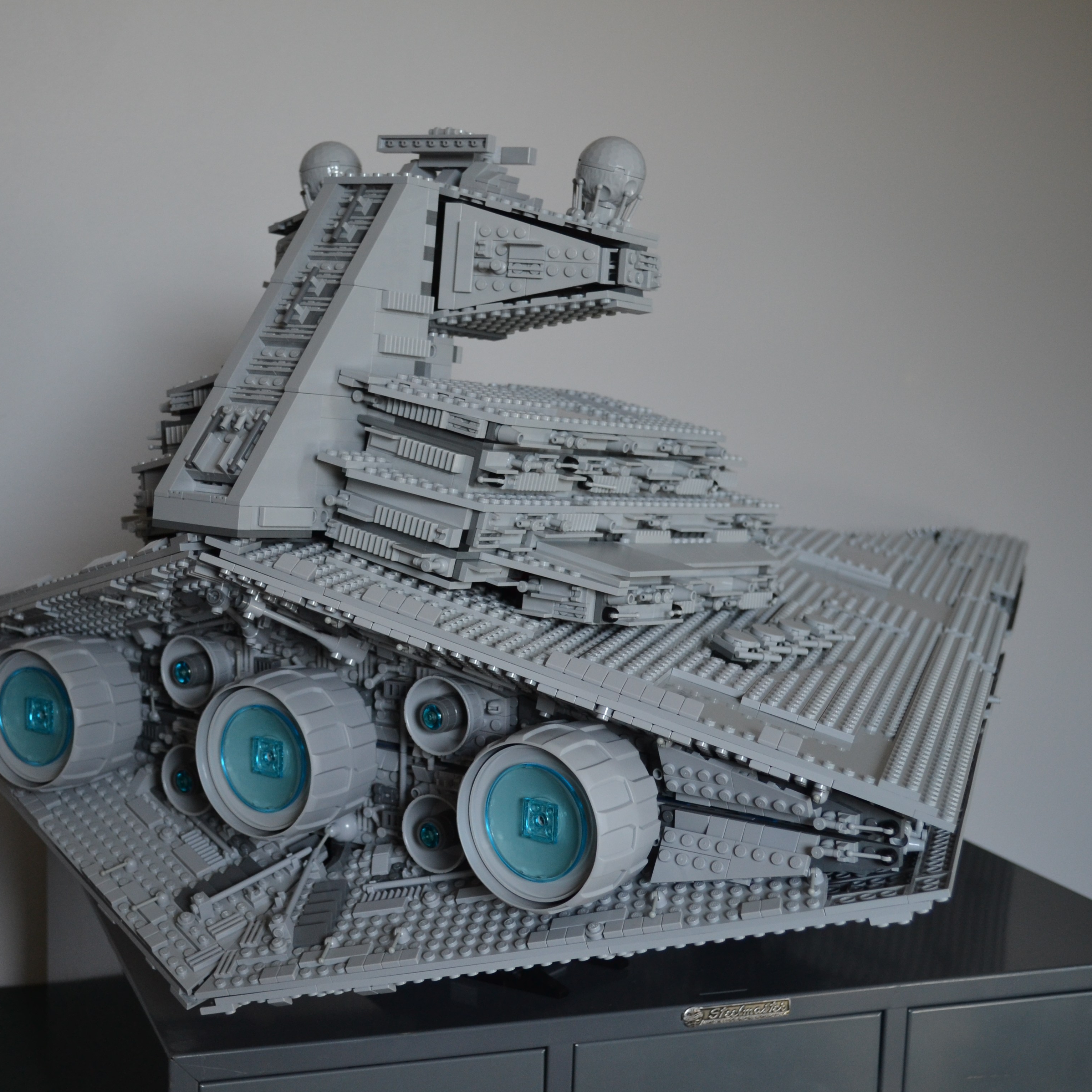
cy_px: 547
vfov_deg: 30.7
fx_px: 1986
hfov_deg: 30.7
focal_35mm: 56
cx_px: 432
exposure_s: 1/30
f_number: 4.5
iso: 400
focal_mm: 29
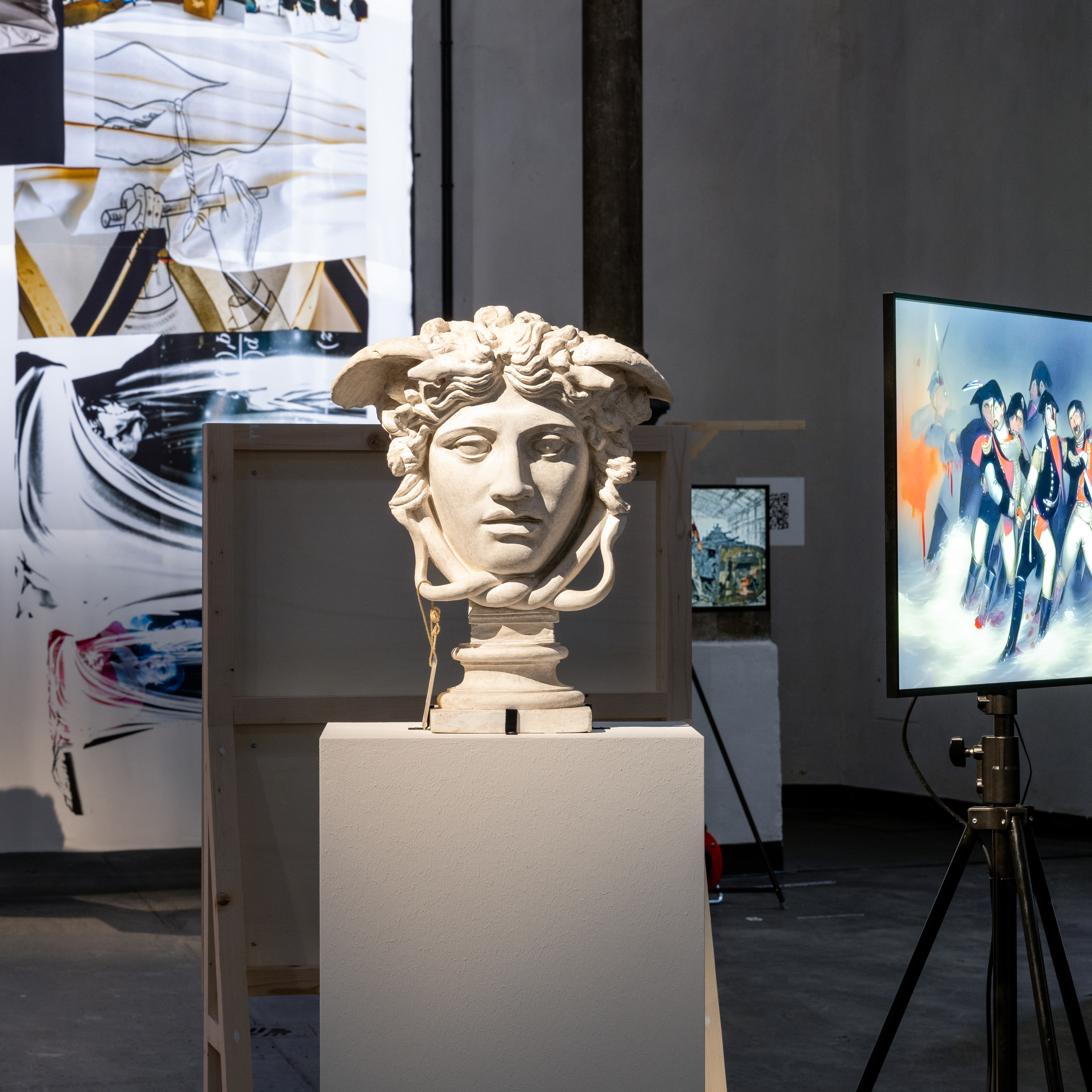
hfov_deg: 19.3
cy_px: 550
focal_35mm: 90
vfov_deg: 19.3
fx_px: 3212
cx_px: 535
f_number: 11
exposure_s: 1/1.67
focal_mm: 70
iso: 400
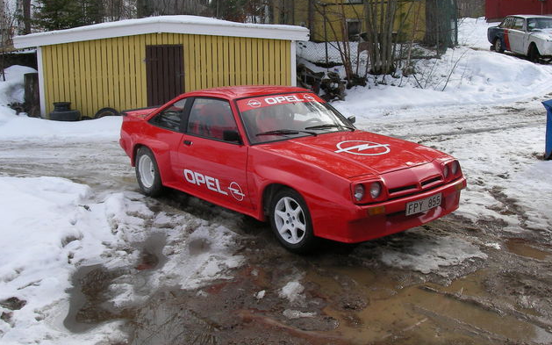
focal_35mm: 41
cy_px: 148
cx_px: 278
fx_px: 617
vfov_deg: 31.2
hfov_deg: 48.2
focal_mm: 6.3
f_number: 6.6
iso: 50
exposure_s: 1/133
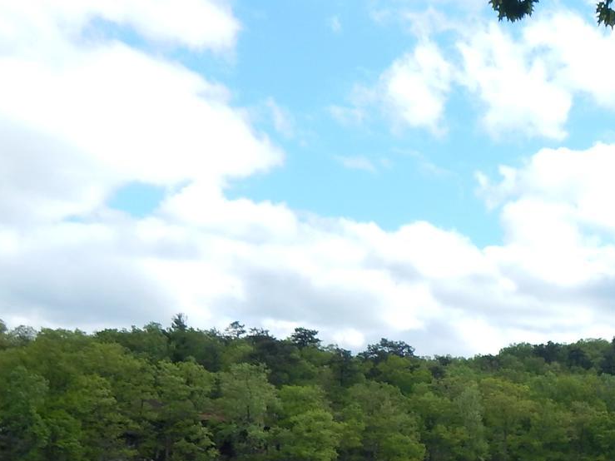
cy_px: 519
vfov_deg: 22.5
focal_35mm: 61
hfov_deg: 29.8
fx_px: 1084
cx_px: 597
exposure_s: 1/400
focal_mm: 4
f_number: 6
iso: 125
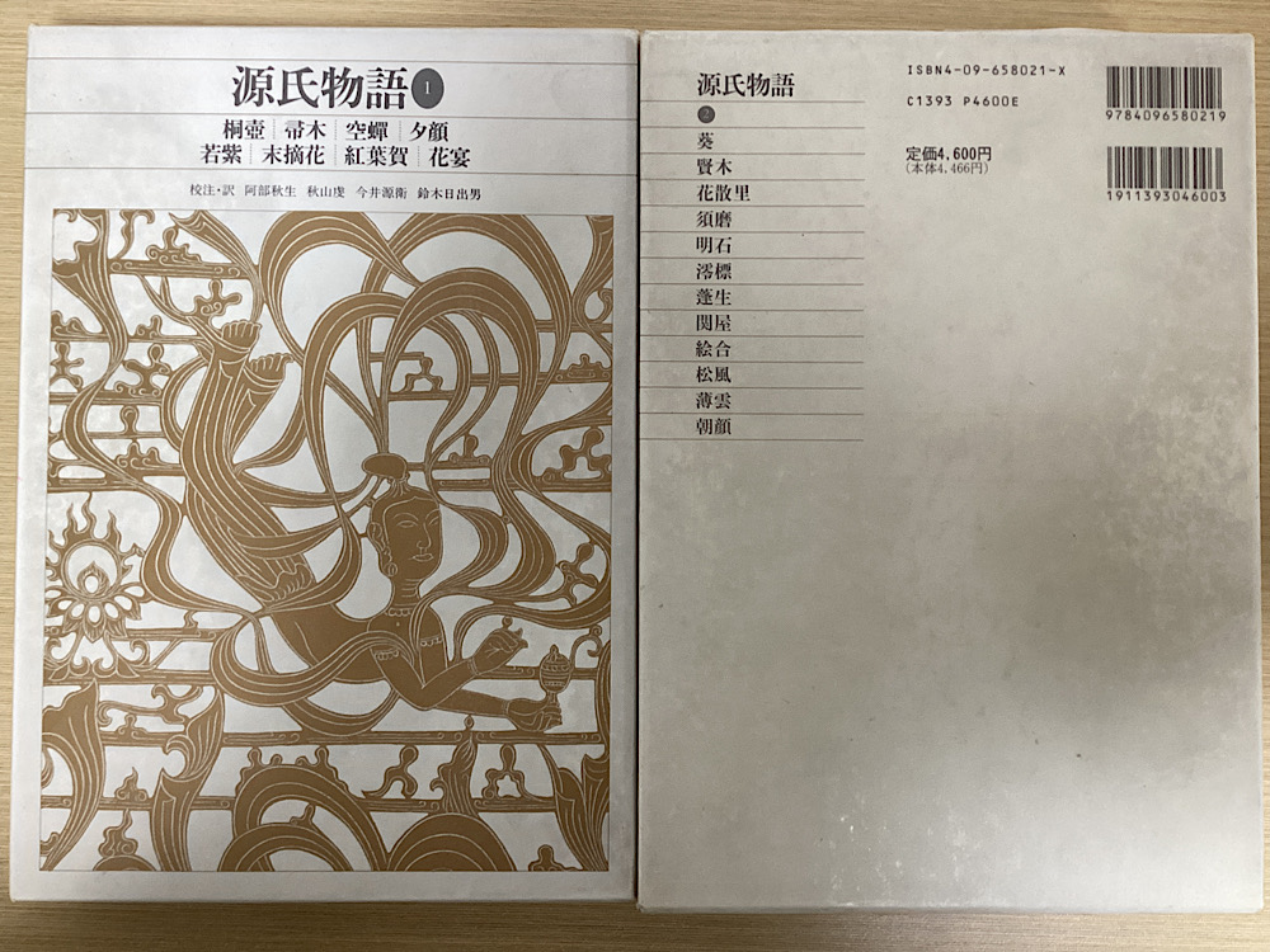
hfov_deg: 58.4
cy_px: 476
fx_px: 1137
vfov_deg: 45.4
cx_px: 635
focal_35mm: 31
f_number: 2.4
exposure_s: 1/50
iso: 100
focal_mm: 3.3
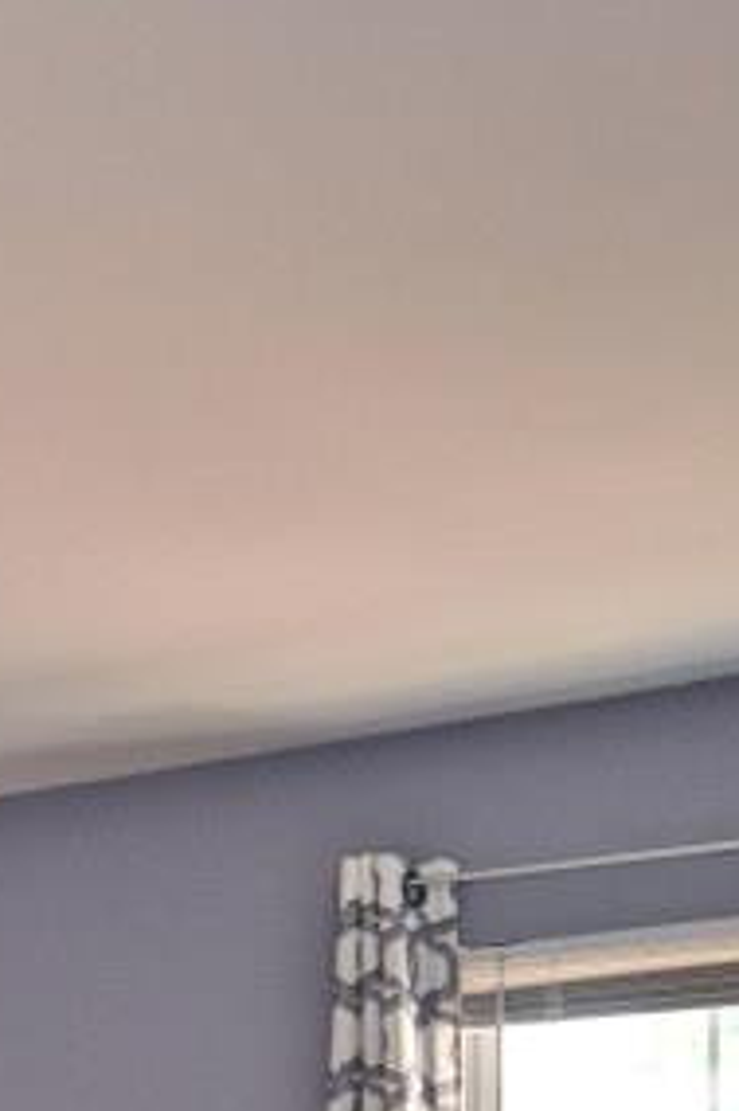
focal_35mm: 74
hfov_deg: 11.7
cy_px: 1447
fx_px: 2281
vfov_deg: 24.0
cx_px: -1380
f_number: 4
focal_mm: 14
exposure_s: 1/60
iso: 250
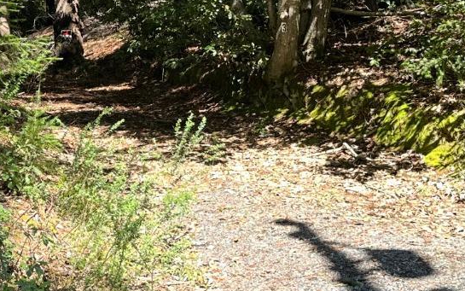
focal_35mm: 70
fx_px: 887
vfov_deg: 18.6
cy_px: 119
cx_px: 220
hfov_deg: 29.4
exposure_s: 1/293
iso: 80
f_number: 1.78
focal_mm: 6.86
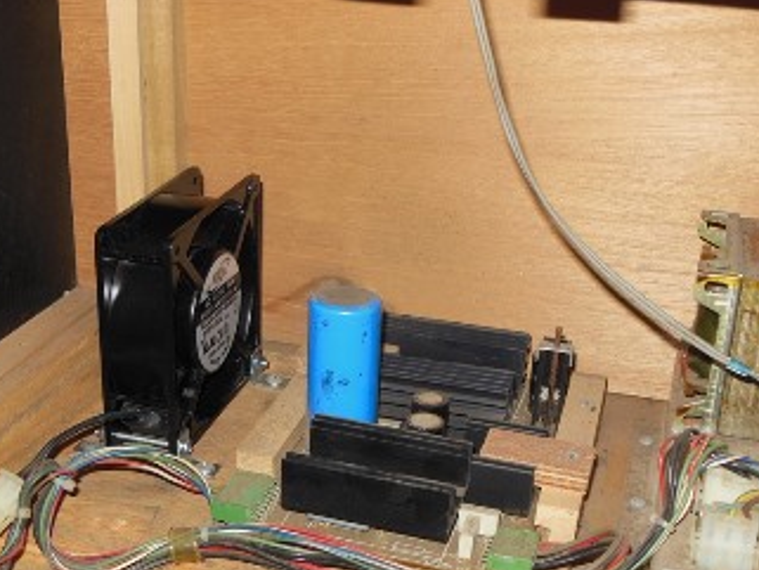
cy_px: 348
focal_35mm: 53
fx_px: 1163
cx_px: 343
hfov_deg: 36.1
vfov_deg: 27.5
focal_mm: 6.8
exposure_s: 1/30
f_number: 3.6
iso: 200
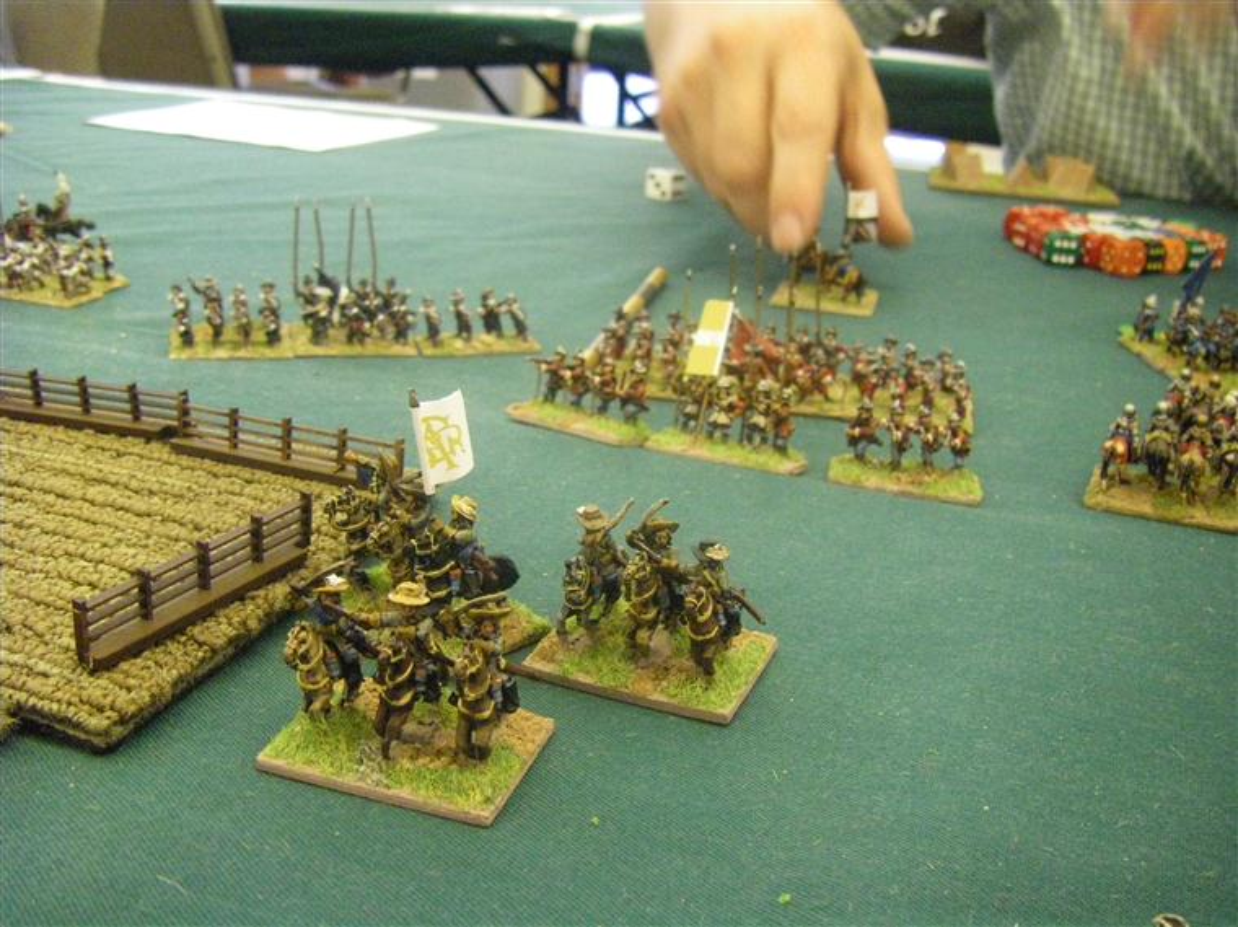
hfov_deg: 49.0
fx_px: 1358
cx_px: 619
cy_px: 464
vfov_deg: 37.7
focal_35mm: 38
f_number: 3.5
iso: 800
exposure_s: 1/20
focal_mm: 6.3
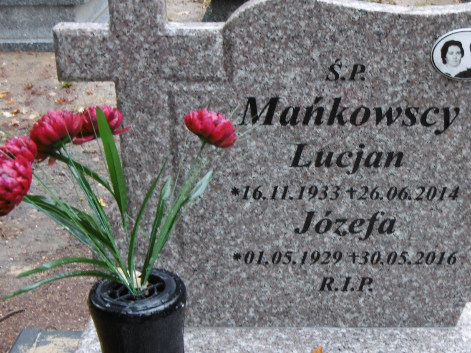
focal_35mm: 78
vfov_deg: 18.9
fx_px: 1061
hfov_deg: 24.8
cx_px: 342
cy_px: 178
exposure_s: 1/60
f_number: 3.8
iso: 100
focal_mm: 7.7
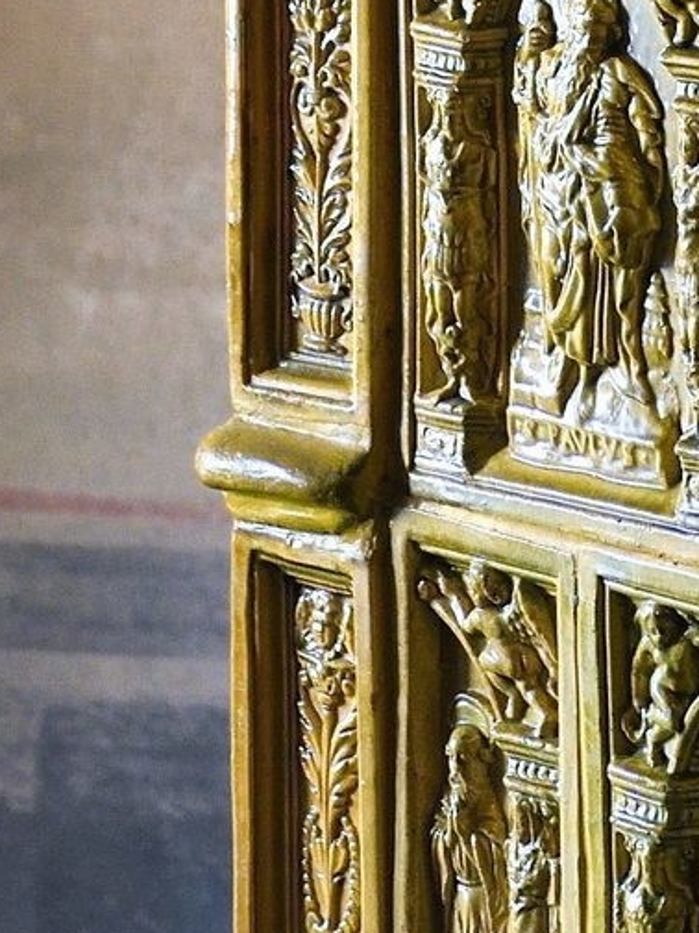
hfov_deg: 4.6
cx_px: 714
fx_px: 8643
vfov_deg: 6.0
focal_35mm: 321
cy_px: -1172
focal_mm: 70
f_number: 6.3
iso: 1600
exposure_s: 1/80
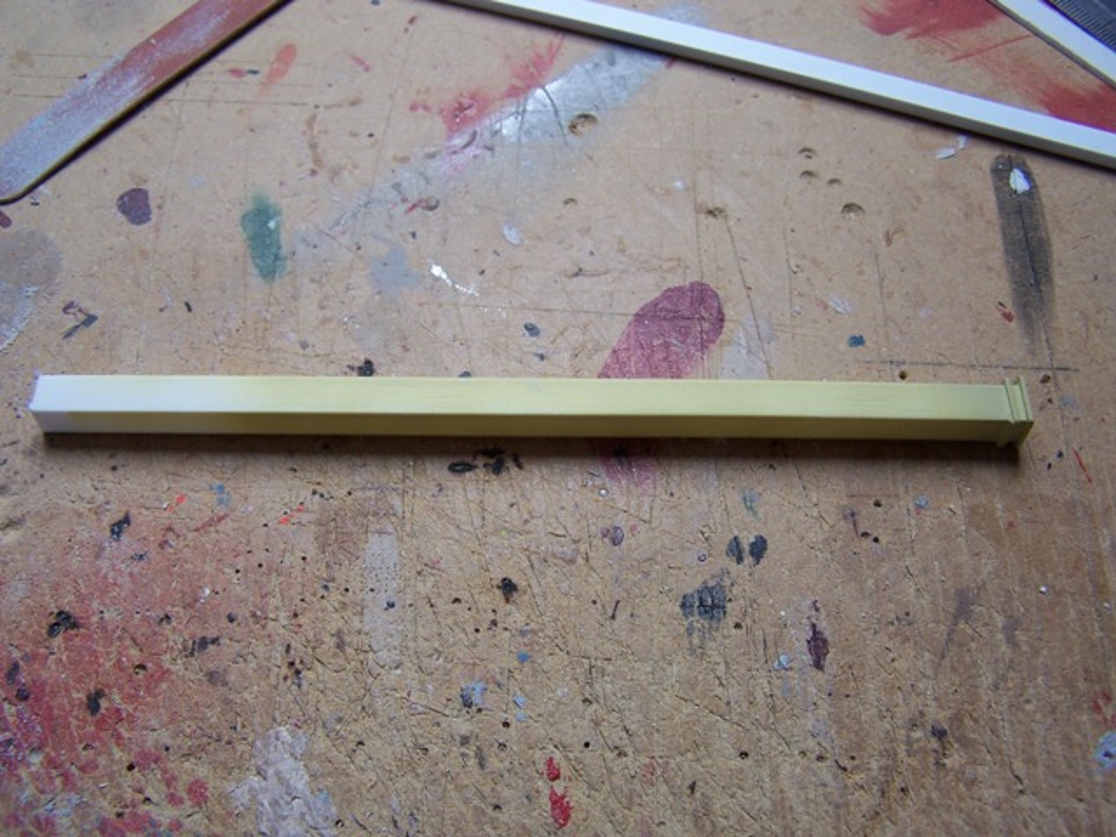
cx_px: 558
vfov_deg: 37.7
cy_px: 418
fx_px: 1225
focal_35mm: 38
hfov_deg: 49.0
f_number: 2.8
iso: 80
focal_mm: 6.3
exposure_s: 1/90
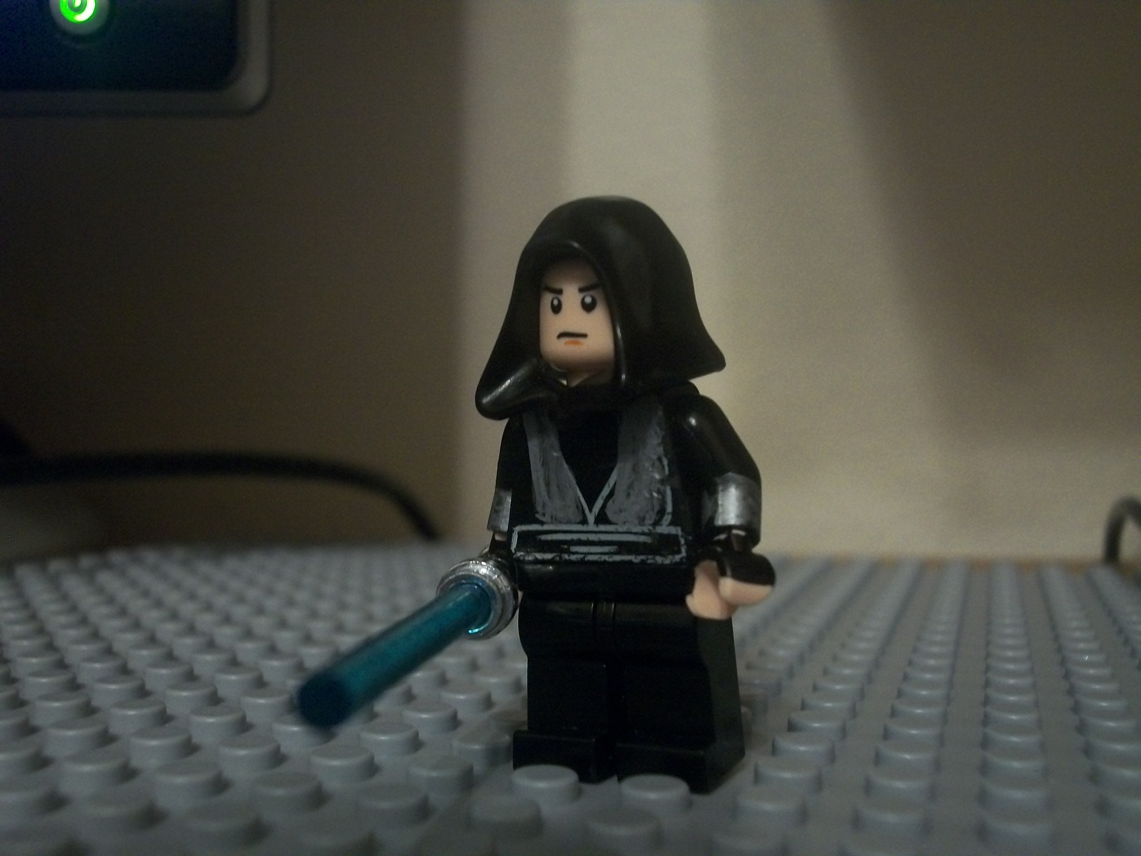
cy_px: 428
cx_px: 570
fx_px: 1318
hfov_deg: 46.8
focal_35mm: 40
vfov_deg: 36.0
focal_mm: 7.1
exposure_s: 1/8
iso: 220
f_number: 3.2
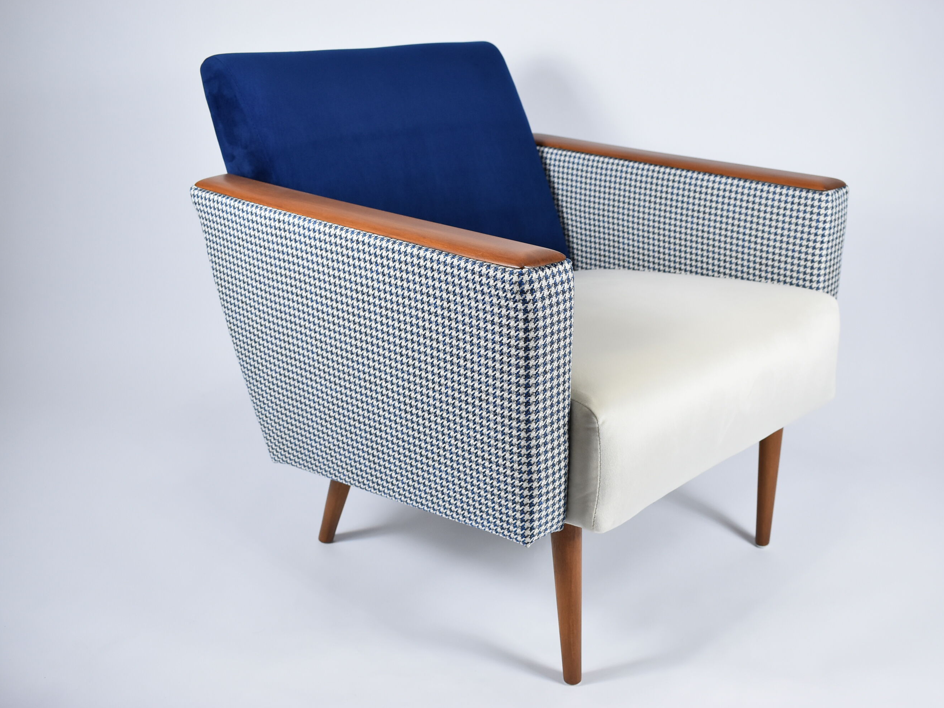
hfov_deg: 51.2
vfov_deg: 39.7
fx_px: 982
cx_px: 527
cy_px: 353
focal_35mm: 36
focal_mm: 22
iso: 800
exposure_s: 1/125
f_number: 5
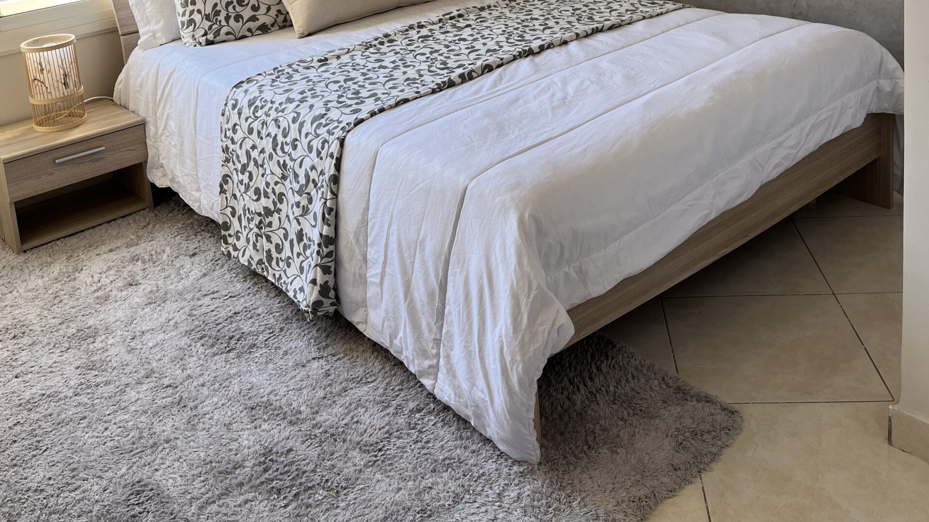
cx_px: 463
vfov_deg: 28.7
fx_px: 936
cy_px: -31
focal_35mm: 38
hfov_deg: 52.8
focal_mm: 5.1
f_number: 1.6
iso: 40
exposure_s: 1/122
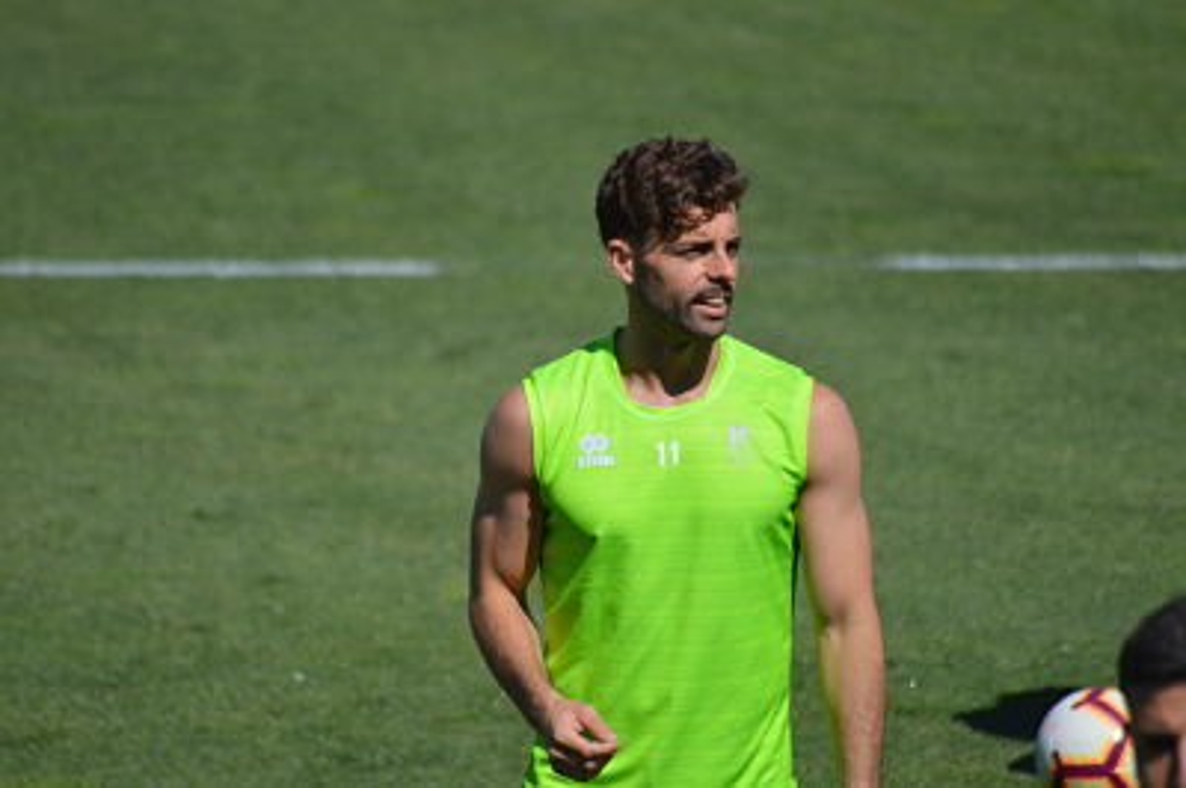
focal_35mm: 450
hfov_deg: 4.6
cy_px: 394
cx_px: 593
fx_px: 14812
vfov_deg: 3.0
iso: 250
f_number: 5.6
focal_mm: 300
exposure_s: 1/2000
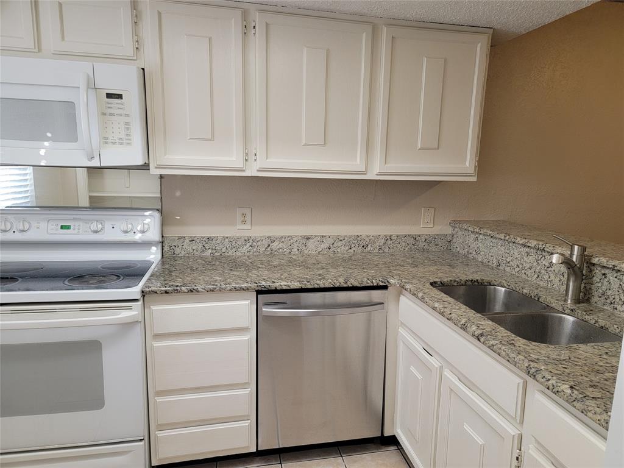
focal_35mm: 24
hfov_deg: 71.6
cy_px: 234
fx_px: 433
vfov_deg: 56.8
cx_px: 312
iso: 250
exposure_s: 1/120
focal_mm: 6.7
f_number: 1.8
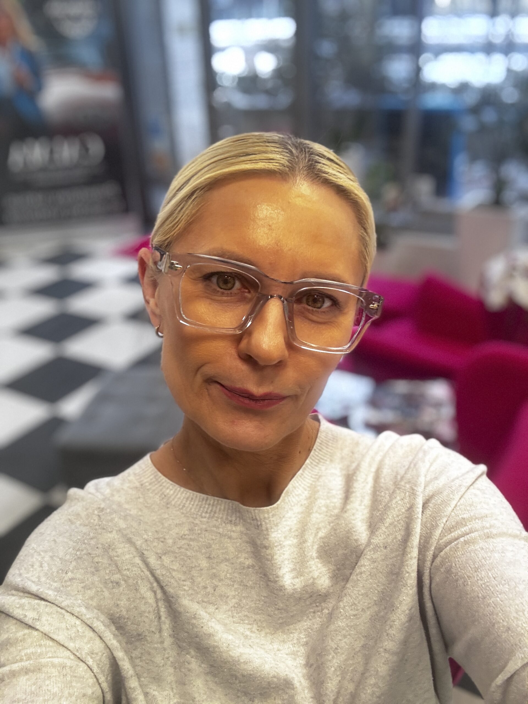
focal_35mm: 30
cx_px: 264
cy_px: 352
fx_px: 610
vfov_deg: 60.0
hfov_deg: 46.8
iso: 200
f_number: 1.9
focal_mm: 2.69
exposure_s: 1/50
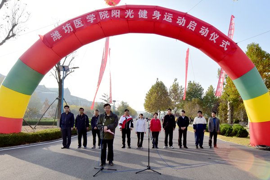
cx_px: 135
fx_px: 105
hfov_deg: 104.3
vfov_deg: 81.2
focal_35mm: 14
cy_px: 90
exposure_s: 1/250
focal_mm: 14
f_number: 22
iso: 1250
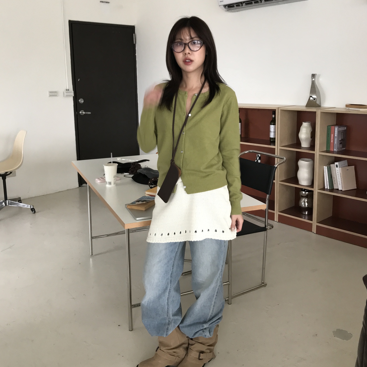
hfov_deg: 48.4
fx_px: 408
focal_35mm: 34
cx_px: 181
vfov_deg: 48.2
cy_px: 148
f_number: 1.8
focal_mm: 3.99
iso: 64
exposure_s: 1/30
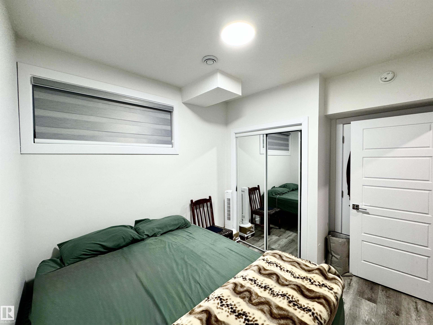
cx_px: 216
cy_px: 162
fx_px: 175
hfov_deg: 102.1
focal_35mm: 14
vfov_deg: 85.7
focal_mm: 2.22
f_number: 2.2
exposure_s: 1/60
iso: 160
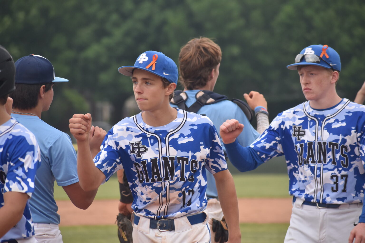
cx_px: 182
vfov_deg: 5.2
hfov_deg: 7.8
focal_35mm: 262
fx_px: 2661
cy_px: 122
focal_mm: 175
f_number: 5
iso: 640
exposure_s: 1/1000
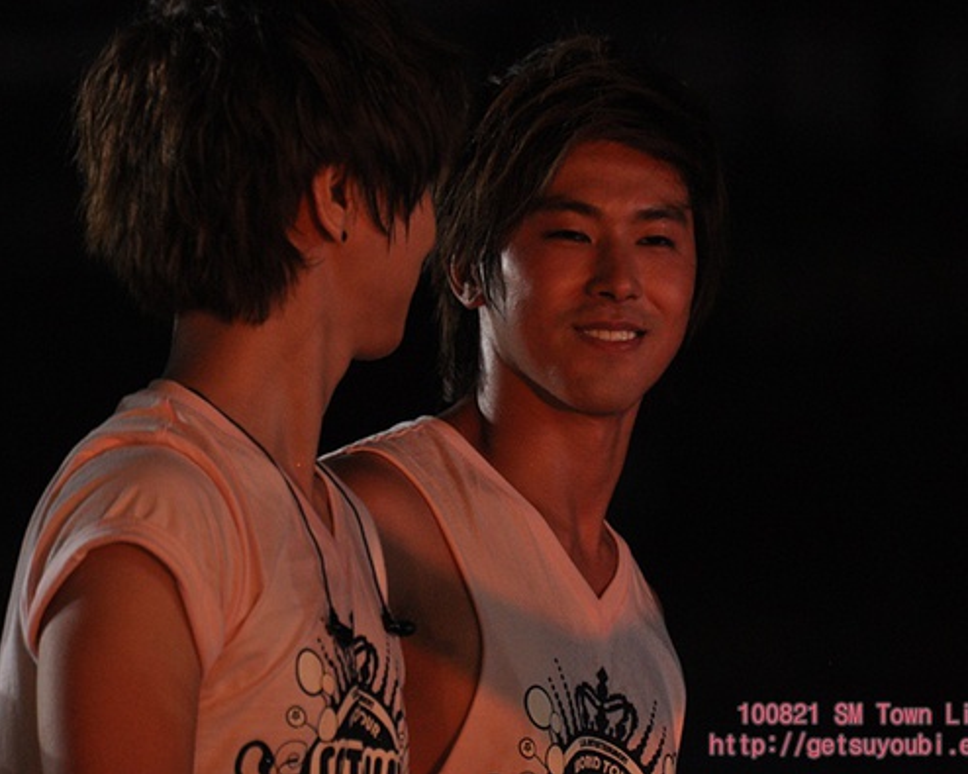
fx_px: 14665
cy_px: 386
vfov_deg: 3.0
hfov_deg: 3.8
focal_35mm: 512
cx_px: 537
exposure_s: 1/125
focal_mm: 300
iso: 1000
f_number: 5.6
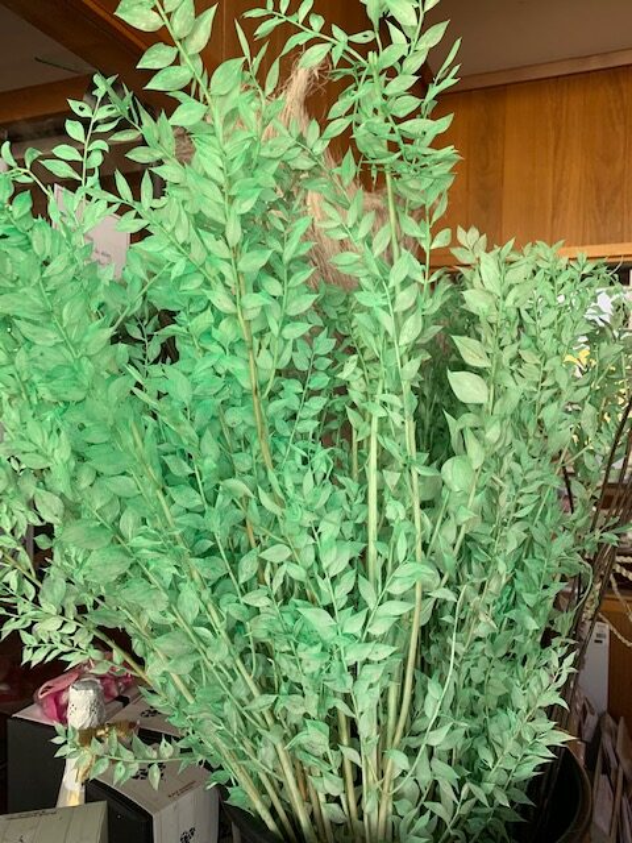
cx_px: 316
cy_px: 422
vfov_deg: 67.3
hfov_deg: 53.1
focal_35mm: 26
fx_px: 633
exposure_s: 1/122
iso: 64
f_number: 1.8
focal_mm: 4.25
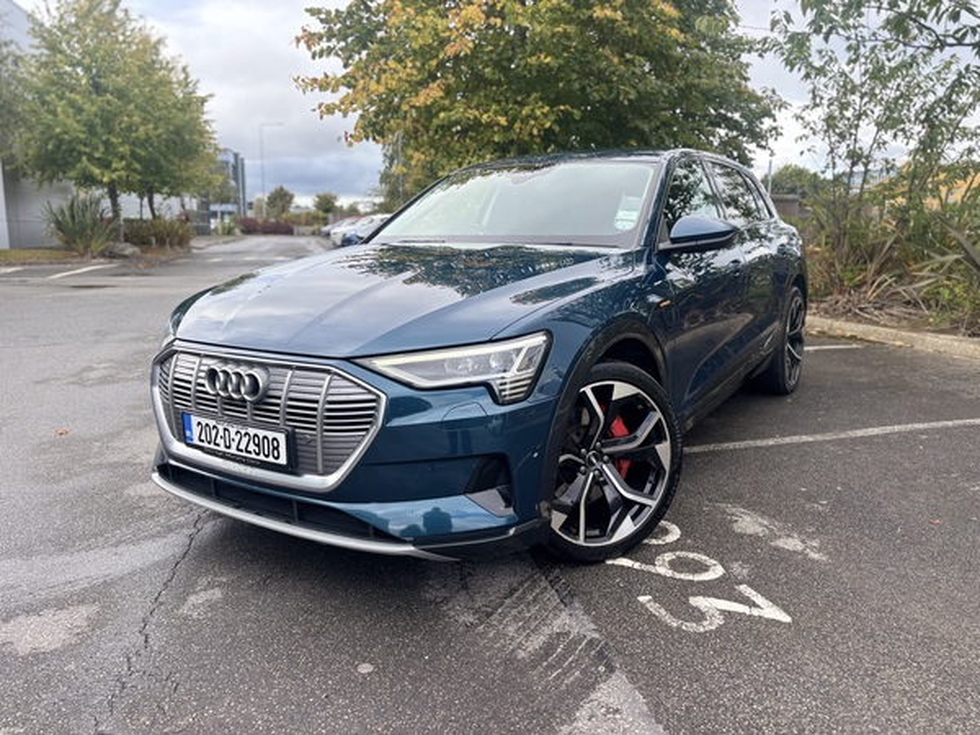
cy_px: 368
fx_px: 736
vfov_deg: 53.1
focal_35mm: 26
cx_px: 490
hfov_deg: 67.3
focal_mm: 5.96
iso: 50
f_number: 1.6
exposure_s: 1/887
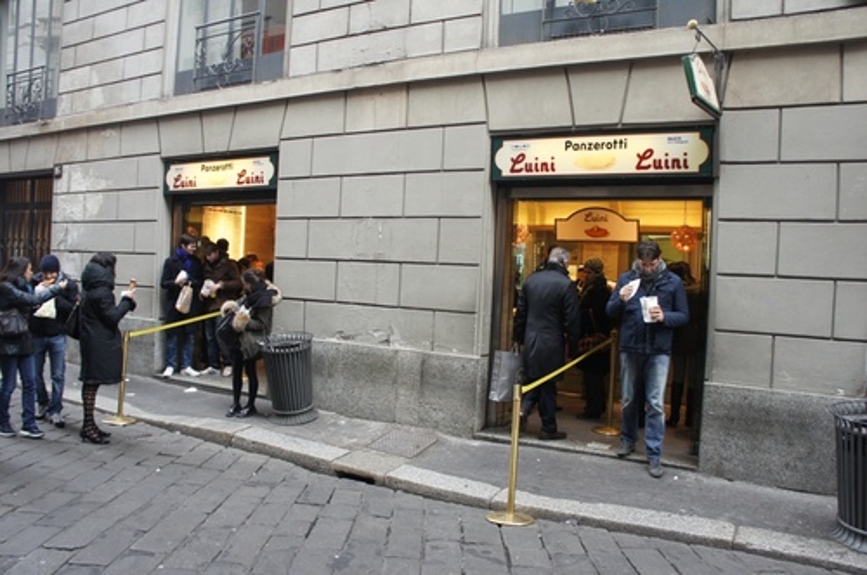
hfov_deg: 67.4
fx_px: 649
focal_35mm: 27
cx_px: 434
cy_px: 288
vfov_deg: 47.8
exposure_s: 1/100
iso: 400
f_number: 4
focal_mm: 18
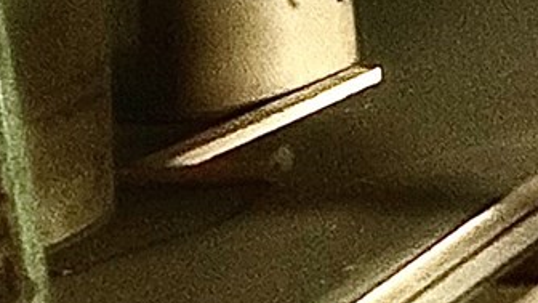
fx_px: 1327
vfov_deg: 10.9
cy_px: -442
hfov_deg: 12.6
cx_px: 1500
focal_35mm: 93
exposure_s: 1/46
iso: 1600
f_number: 2.2
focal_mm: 2.22
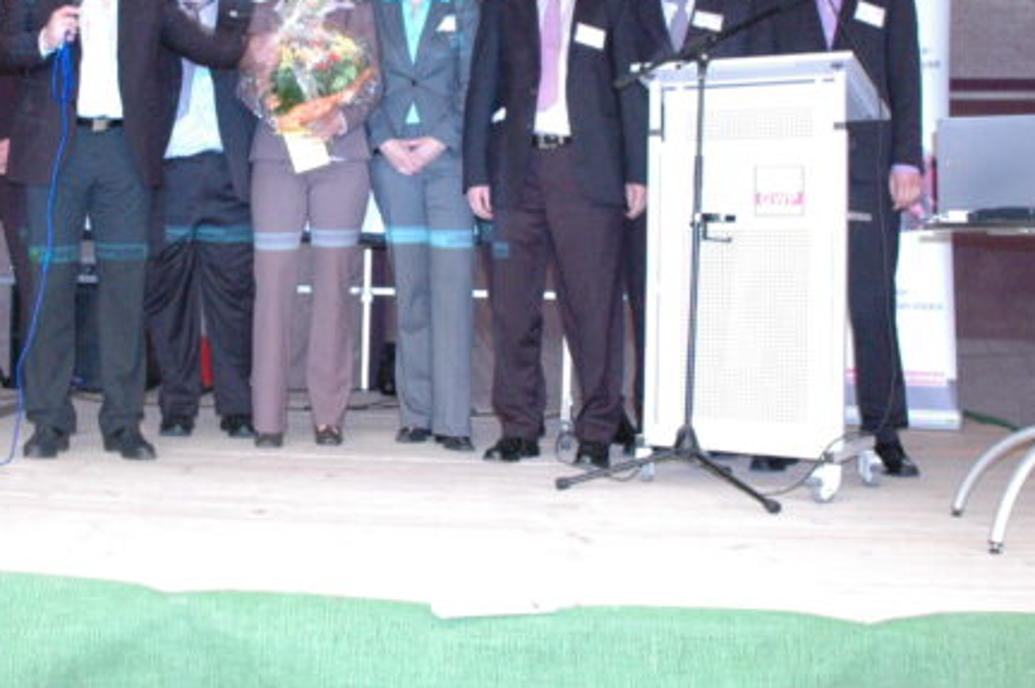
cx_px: 240
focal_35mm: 48
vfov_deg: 27.6
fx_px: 1378
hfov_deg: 39.8
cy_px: 173
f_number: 7.1
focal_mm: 18
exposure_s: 1/10
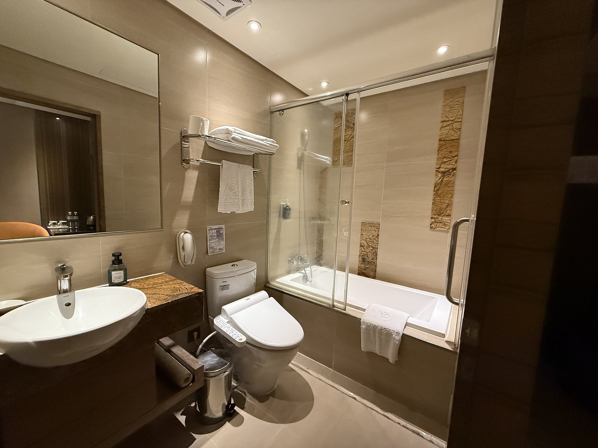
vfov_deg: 85.7
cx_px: 299
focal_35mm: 14
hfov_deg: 102.1
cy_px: 224
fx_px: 242
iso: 640
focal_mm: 2.22
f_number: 2.2
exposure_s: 1/60
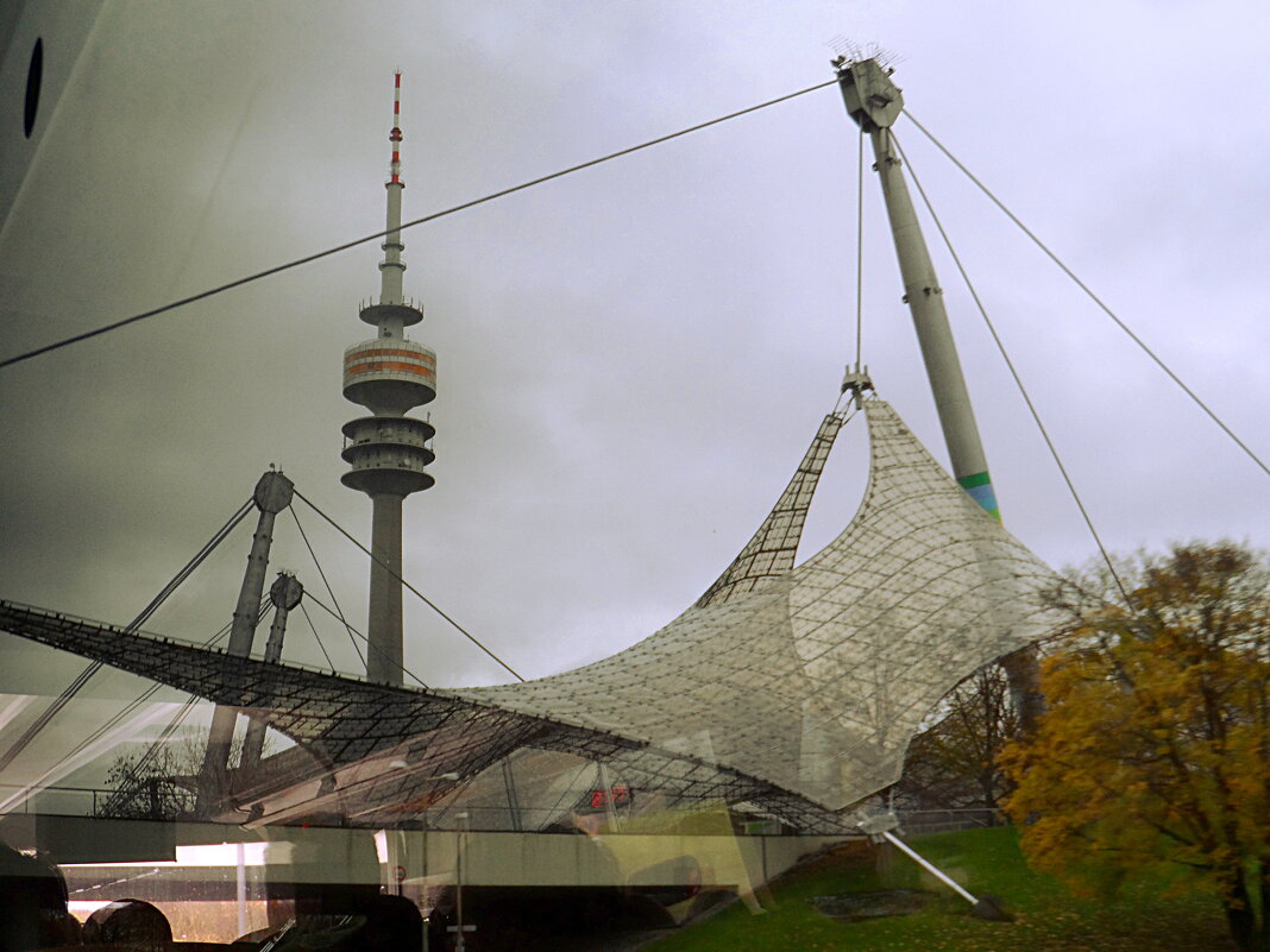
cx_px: 635
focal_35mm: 53
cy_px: 476
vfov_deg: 27.5
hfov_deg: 36.2
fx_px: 1944
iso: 120
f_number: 4
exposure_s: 1/45
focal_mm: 8.7
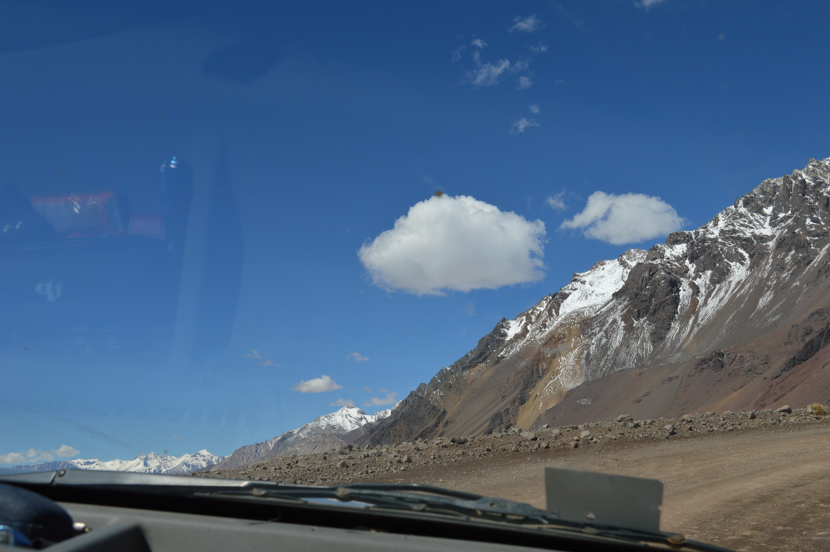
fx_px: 898
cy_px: 276
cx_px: 415
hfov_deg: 49.6
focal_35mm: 39
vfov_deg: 34.1
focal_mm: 26
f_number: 9
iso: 100
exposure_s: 1/320
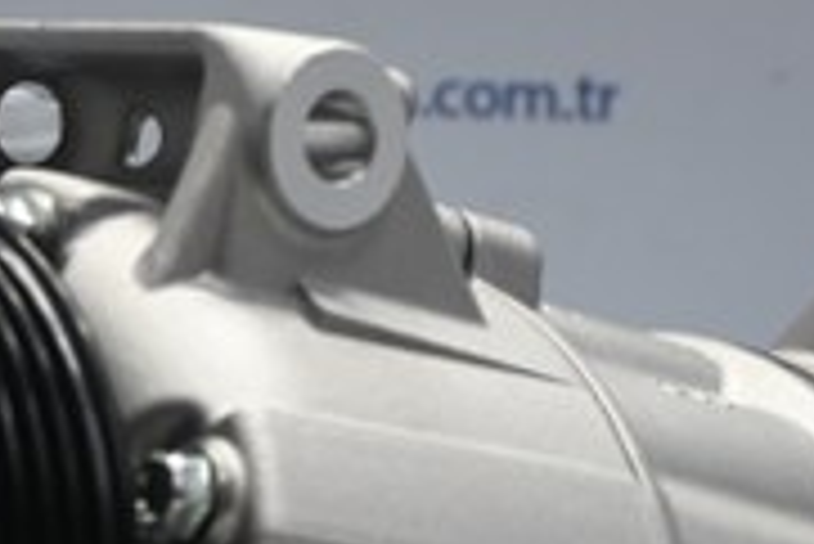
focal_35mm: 174
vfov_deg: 7.8
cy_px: 701
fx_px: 3930
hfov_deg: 11.8
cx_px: 279
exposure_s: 1/60
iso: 800
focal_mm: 35
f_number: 5.3
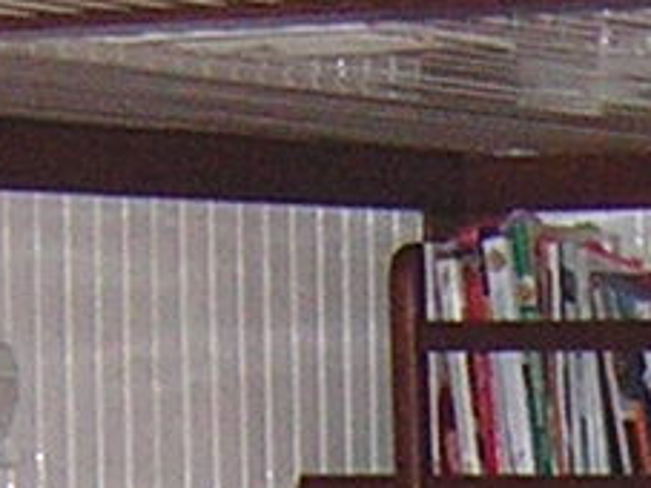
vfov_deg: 5.7
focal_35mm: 254
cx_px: 975
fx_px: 4774
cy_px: 962
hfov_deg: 7.7
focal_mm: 4.7
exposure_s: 1/60.1
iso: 308
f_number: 2.6
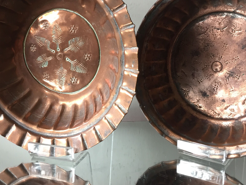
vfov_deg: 29.4
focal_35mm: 49
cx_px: 127
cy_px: 59
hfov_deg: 38.9
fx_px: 348
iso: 80
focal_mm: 4.15
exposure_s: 1/33
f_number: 2.2
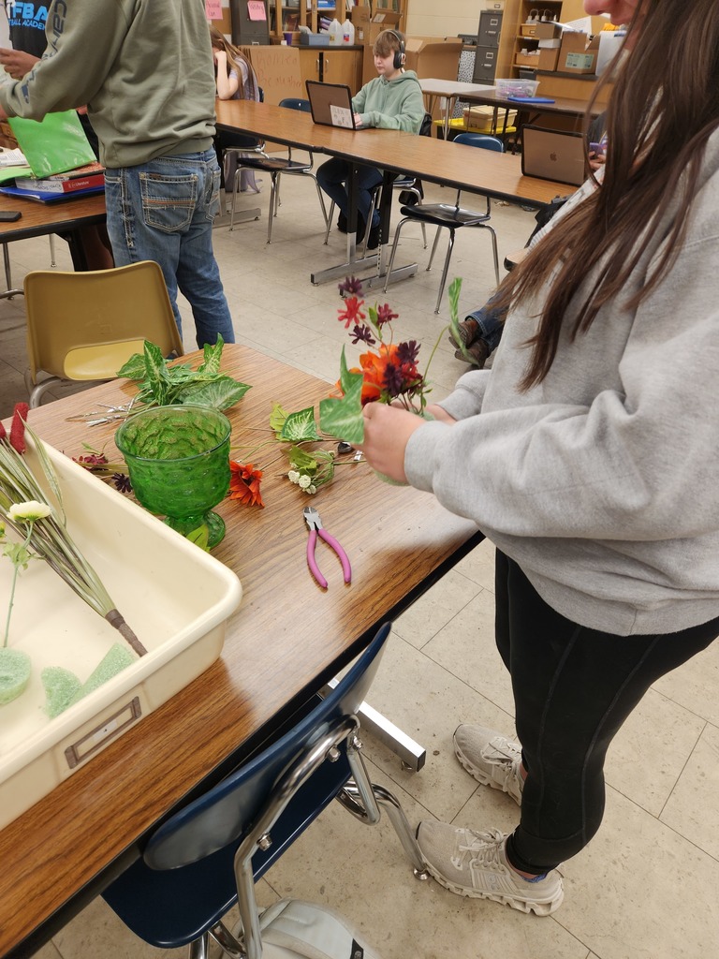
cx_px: 360
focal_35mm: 23
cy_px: 480
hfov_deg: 58.9
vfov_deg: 73.9
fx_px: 637
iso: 64
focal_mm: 5.4
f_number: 1.8
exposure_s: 1/120
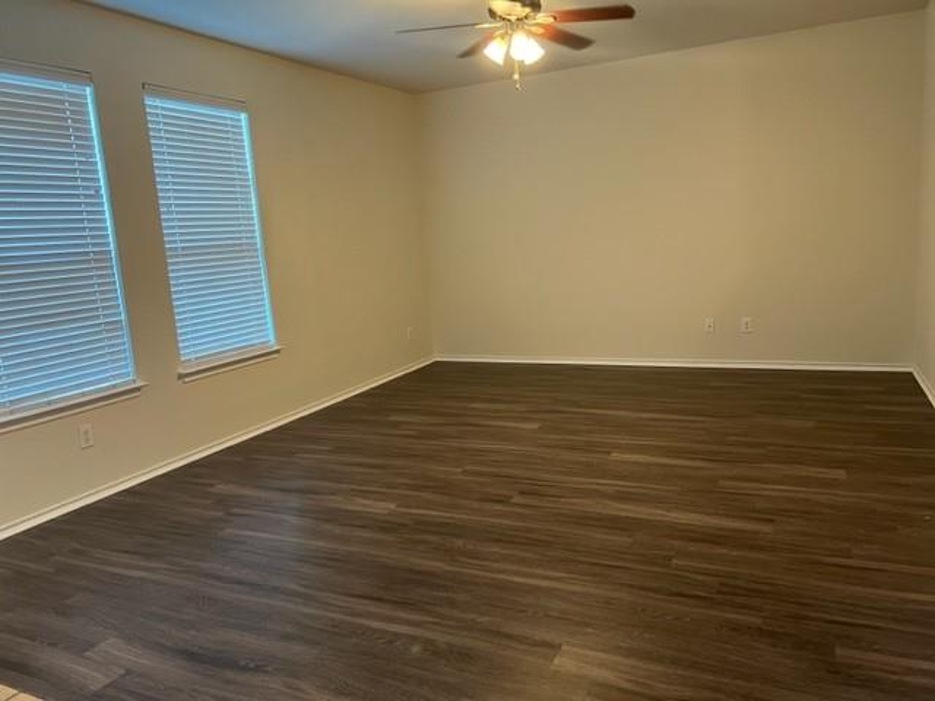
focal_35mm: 26
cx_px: 468
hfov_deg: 67.3
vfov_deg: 53.1
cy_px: 350
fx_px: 702
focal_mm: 5.7
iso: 160
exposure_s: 1/60
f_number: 1.5
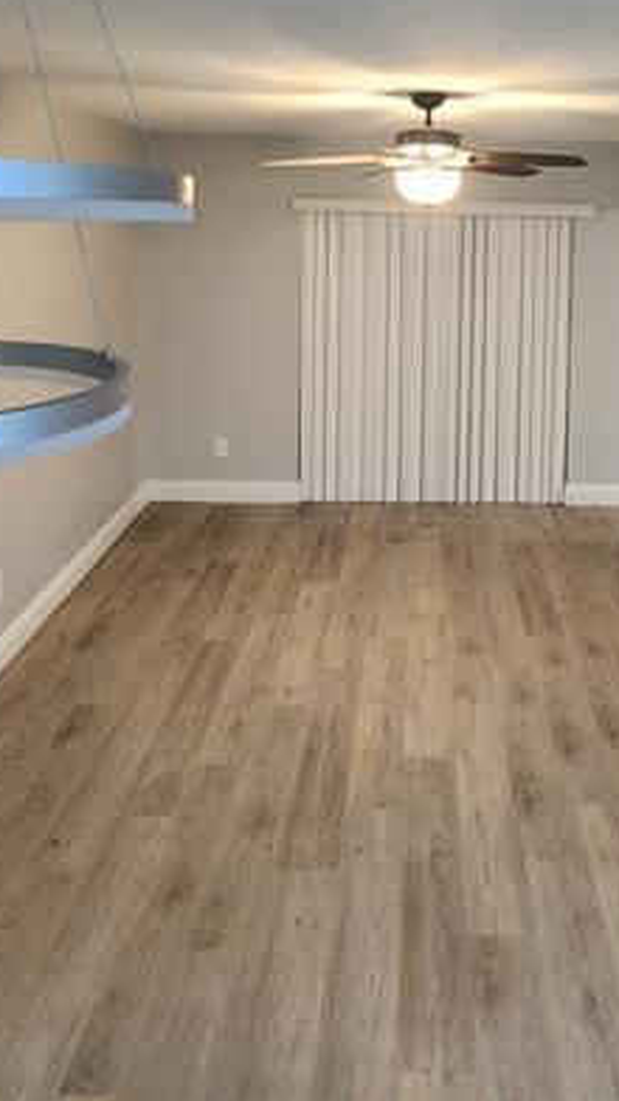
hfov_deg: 39.5
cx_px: 430
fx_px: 846
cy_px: 265
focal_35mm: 29
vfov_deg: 62.0
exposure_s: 1/24
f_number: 2.2
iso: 640
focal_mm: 2.2
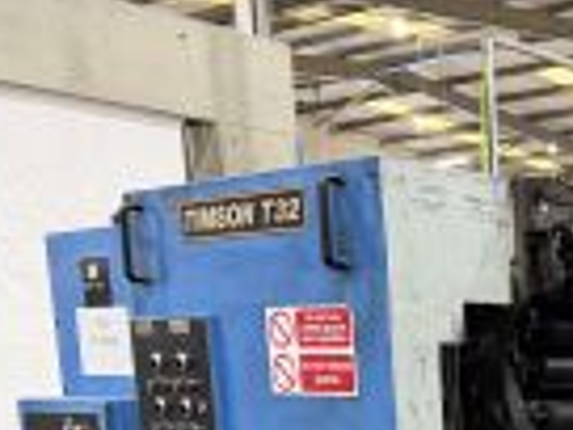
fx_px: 1126
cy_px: 603
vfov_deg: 19.4
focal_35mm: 68
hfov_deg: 25.7
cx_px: 683
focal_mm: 6.76
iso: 250
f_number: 1.78
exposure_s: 1/50
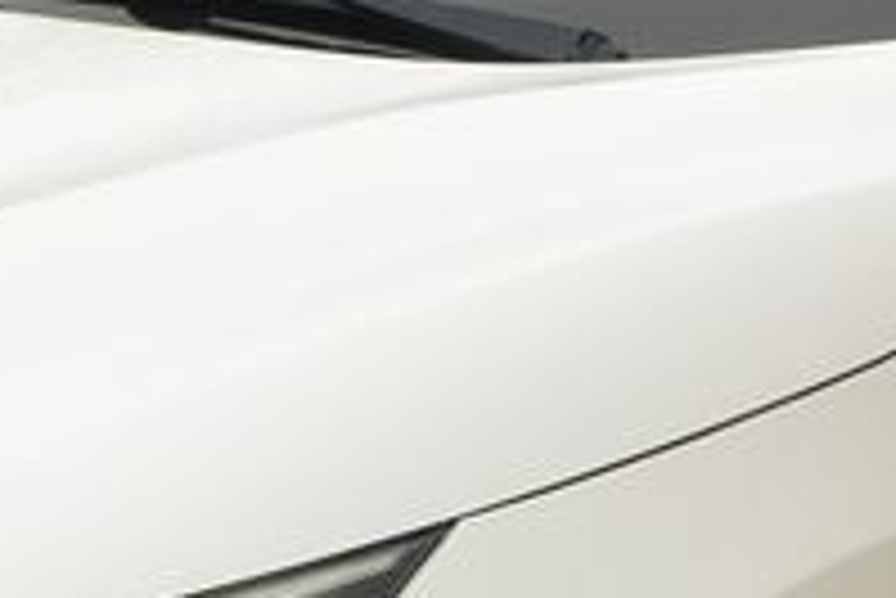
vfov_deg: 9.8
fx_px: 3462
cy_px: 699
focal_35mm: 139
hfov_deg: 14.7
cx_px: 401
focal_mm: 10
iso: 160
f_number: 6.3
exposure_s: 1/250
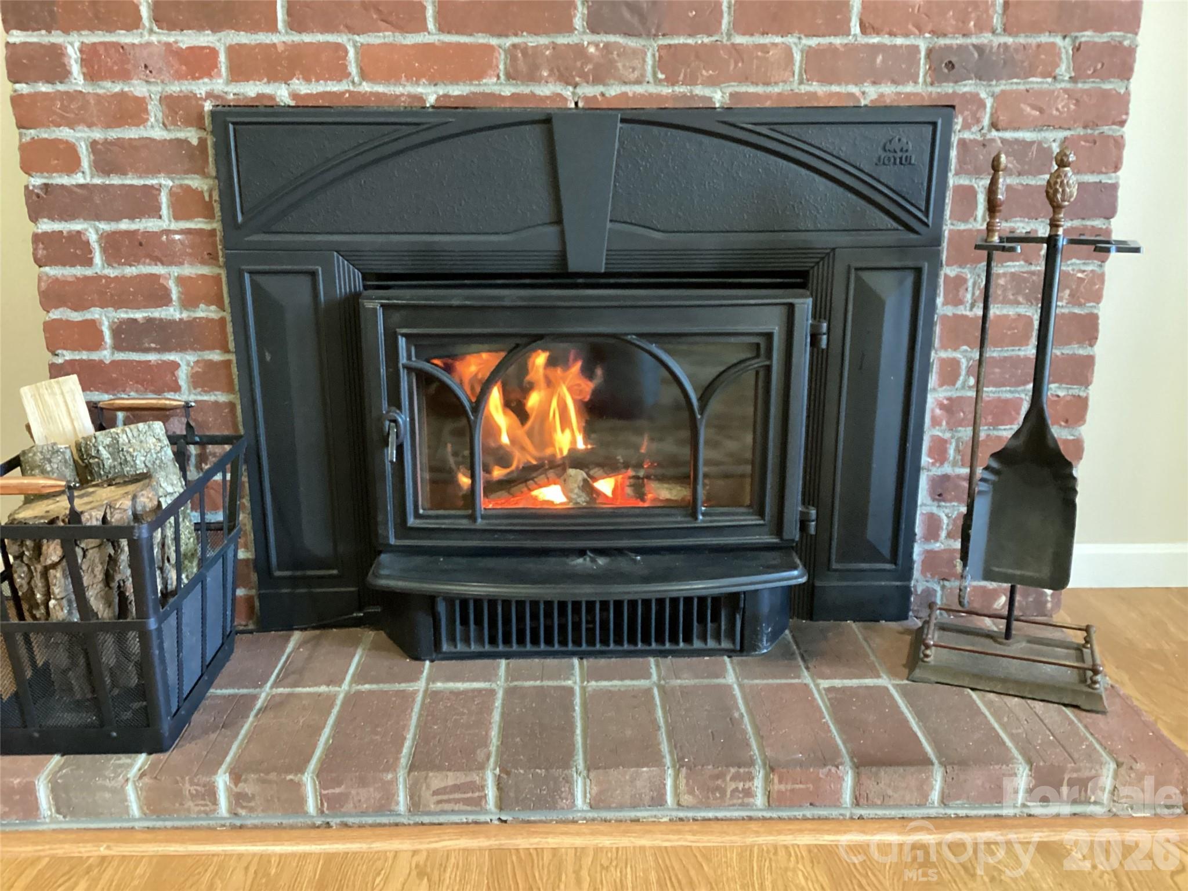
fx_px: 1064
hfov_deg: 58.4
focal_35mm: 31
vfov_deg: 45.4
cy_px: 446
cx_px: 594
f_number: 2.4
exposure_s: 1/30
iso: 800
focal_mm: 3.3
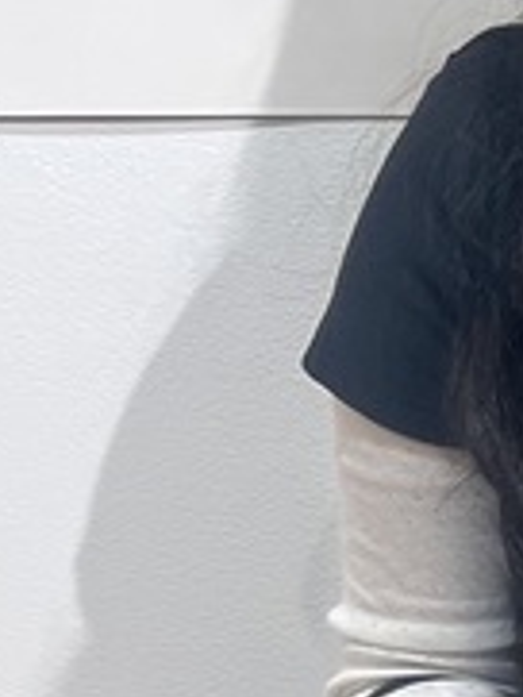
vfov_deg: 13.4
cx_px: 1269
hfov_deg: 9.1
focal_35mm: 147
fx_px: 2958
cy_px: 489
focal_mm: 5.7
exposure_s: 1/120
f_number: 1.5
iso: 64
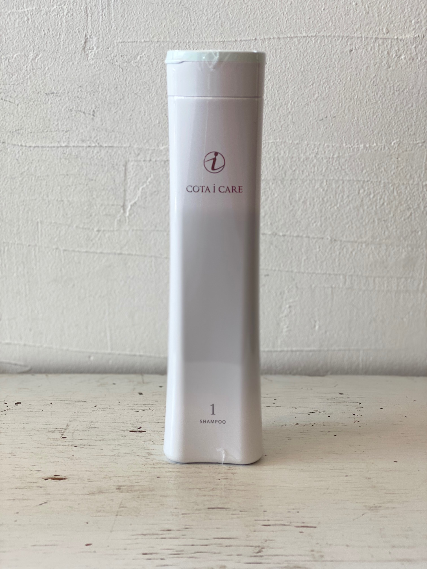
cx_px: 214
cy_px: 284
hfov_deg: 28.0
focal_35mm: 52
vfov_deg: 36.8
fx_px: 855
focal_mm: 6
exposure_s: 1/120
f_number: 2
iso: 20
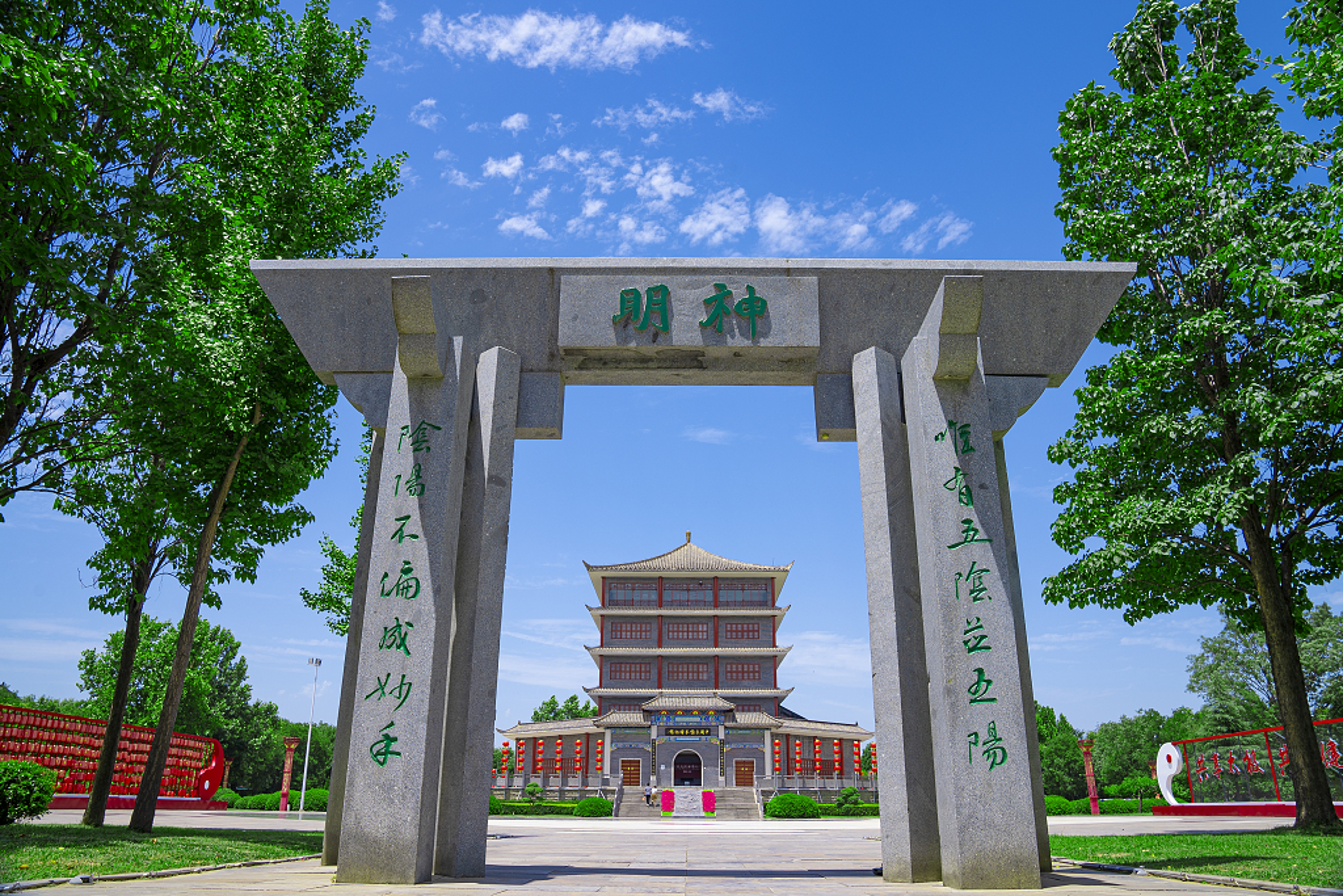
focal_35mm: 24
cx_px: 672
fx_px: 895
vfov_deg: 53.1
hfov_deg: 73.7
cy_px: 448
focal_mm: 24
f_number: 10
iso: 50
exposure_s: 1/100
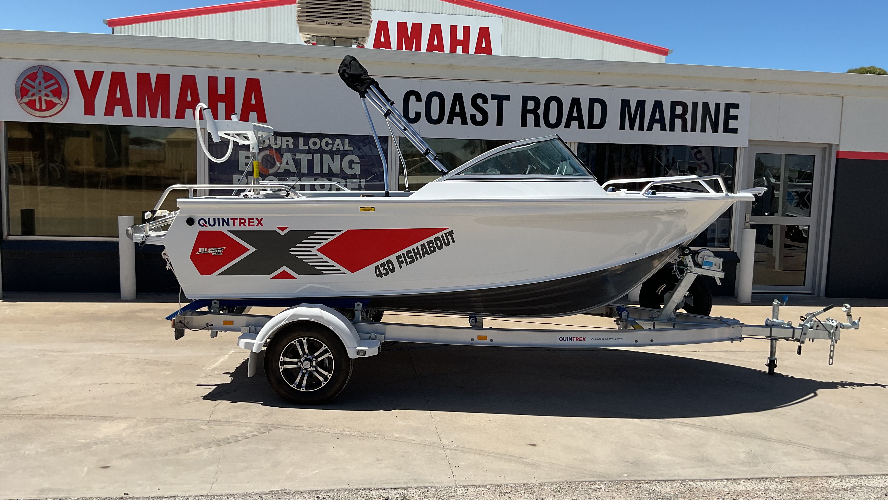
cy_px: 251
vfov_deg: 36.7
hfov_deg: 61.0
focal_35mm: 32
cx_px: 439
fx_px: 753
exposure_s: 1/2801
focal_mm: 3
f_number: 1.8
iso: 16
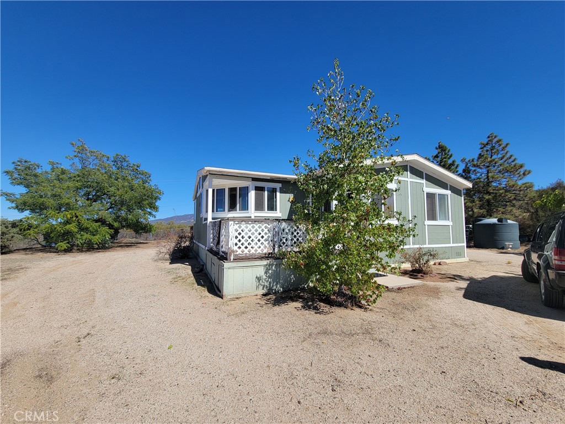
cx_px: 282
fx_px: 212
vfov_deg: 89.9
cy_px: 212
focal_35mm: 13
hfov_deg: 106.2
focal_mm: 2.2
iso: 50
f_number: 2.2
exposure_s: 1/2060
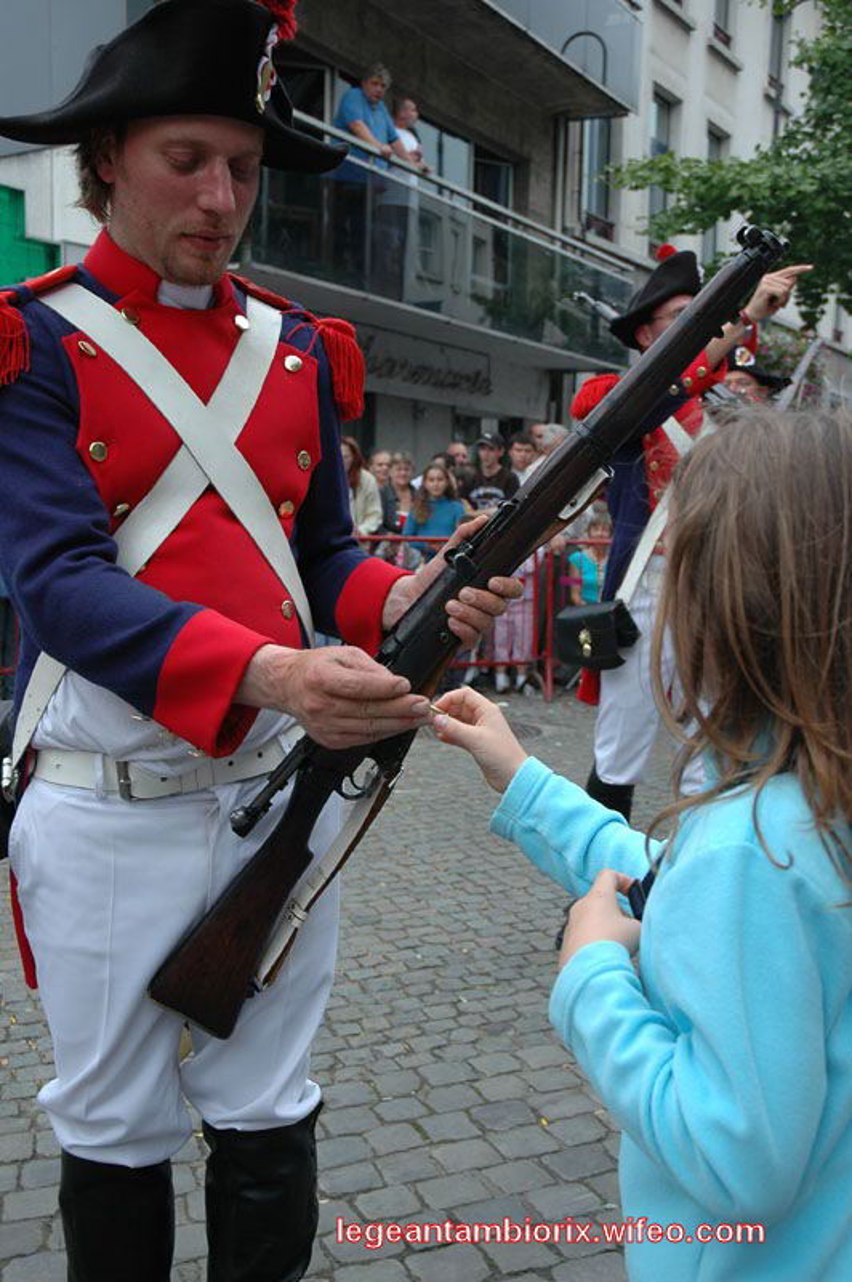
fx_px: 1440
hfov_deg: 33.0
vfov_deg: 48.0
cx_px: 426
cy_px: 641
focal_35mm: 40
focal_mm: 27
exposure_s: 1/250
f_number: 4.5
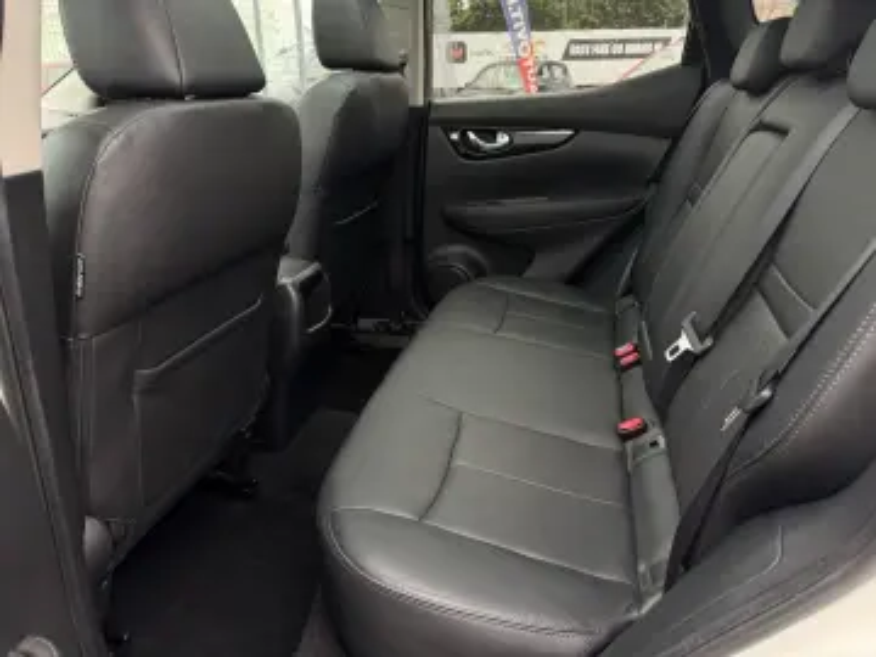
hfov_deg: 71.6
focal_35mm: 24
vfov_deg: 56.8
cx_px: 438
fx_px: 607
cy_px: 328
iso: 200
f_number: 1.78
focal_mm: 6.76
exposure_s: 1/121
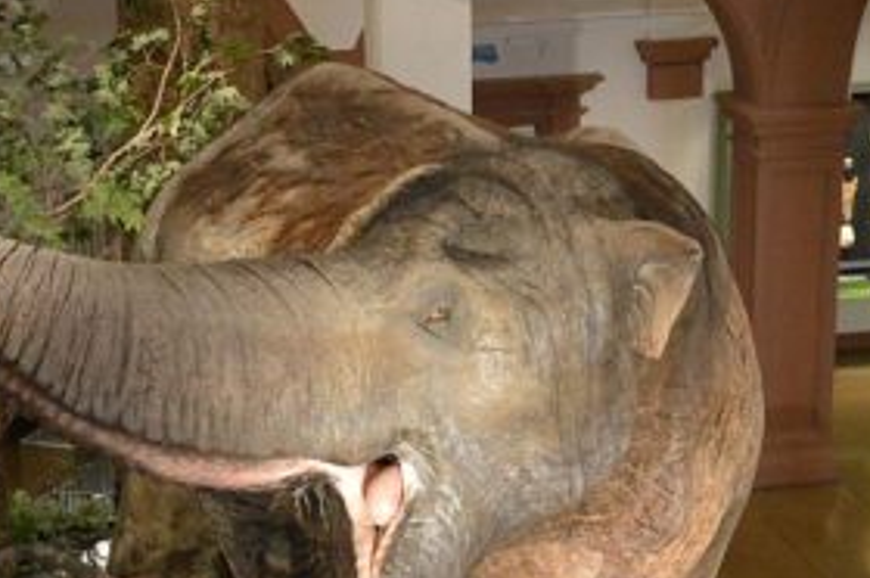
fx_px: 2341
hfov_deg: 21.0
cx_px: 398
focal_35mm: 97
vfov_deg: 13.9
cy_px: 536
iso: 3200
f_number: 4
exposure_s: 1/80
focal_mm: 26
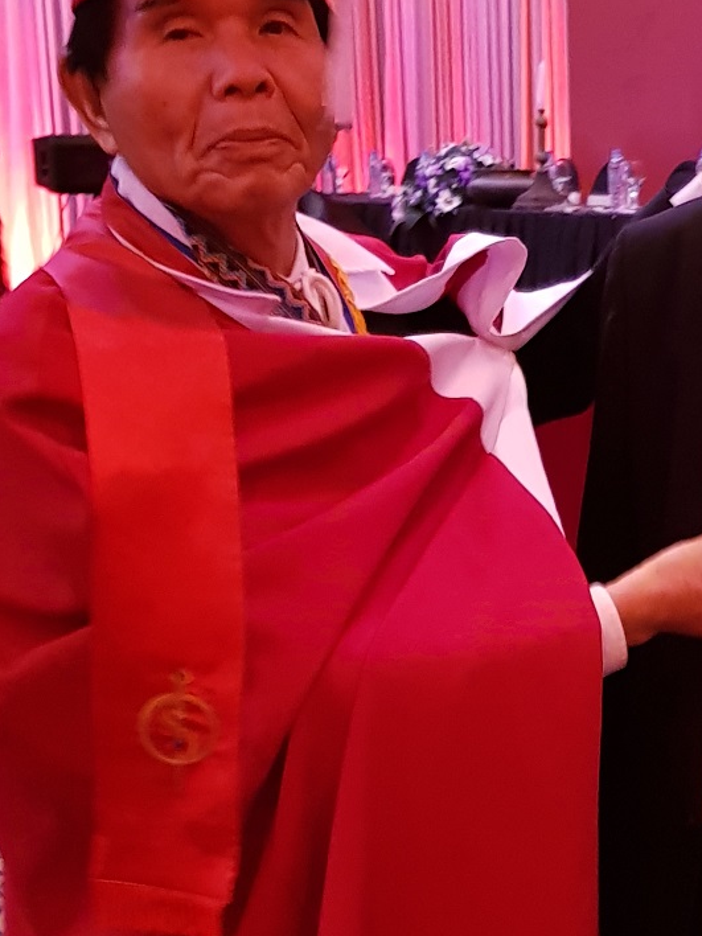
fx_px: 2001
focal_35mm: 74
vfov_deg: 26.0
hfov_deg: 19.2
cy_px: 693
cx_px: 740
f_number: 1.7
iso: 320
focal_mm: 4.2
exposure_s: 1/10
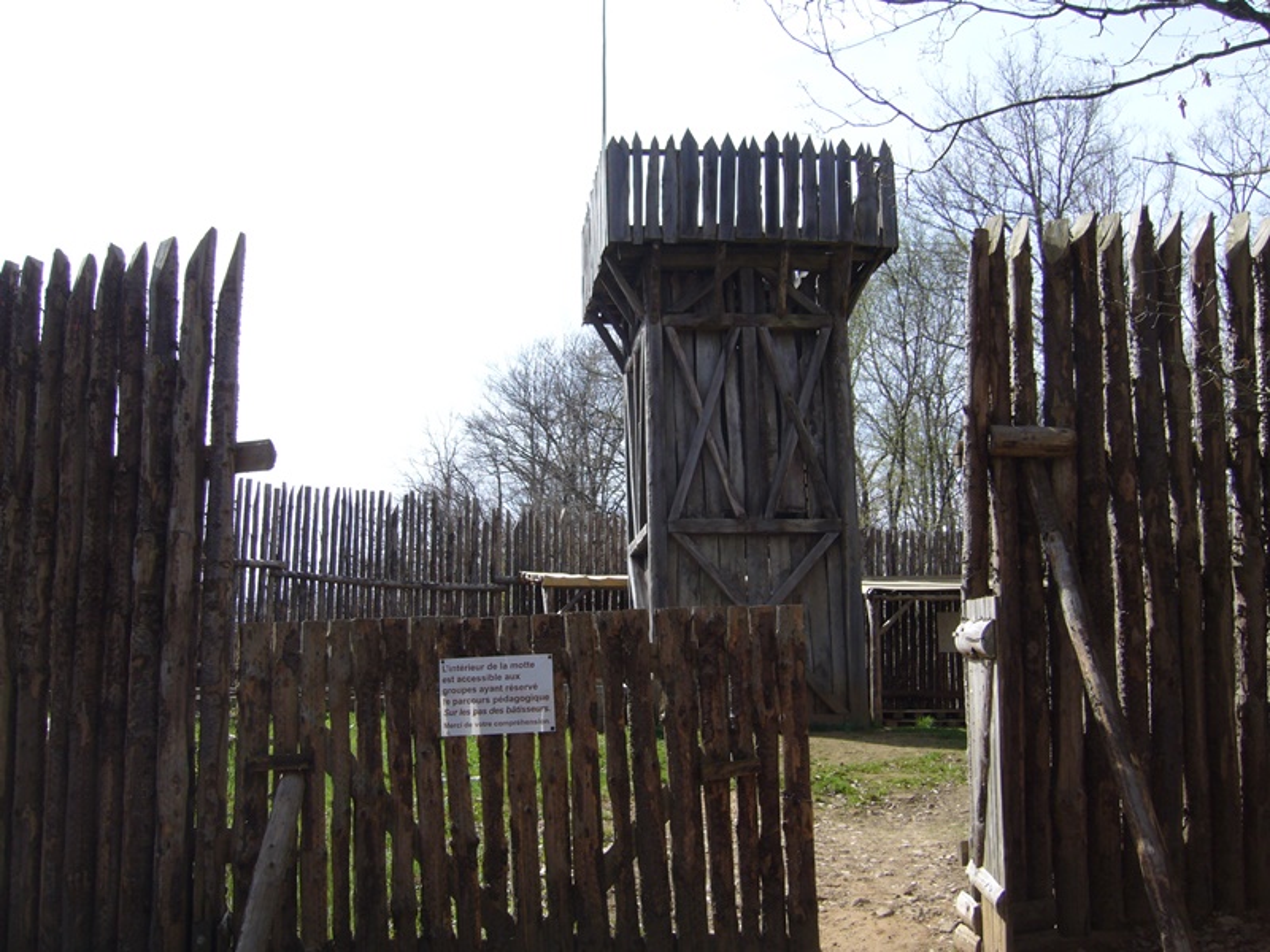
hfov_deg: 52.6
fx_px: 1284
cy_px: 476
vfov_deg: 40.7
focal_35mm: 35
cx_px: 635
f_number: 5.6
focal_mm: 5.8
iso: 80
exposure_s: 1/200
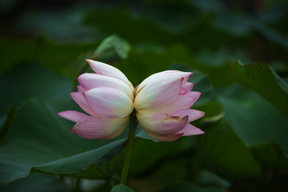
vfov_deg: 4.6
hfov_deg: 6.9
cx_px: 144
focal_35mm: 300
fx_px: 2401
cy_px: 96
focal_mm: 300
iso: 320
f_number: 5.6
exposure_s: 1/3200
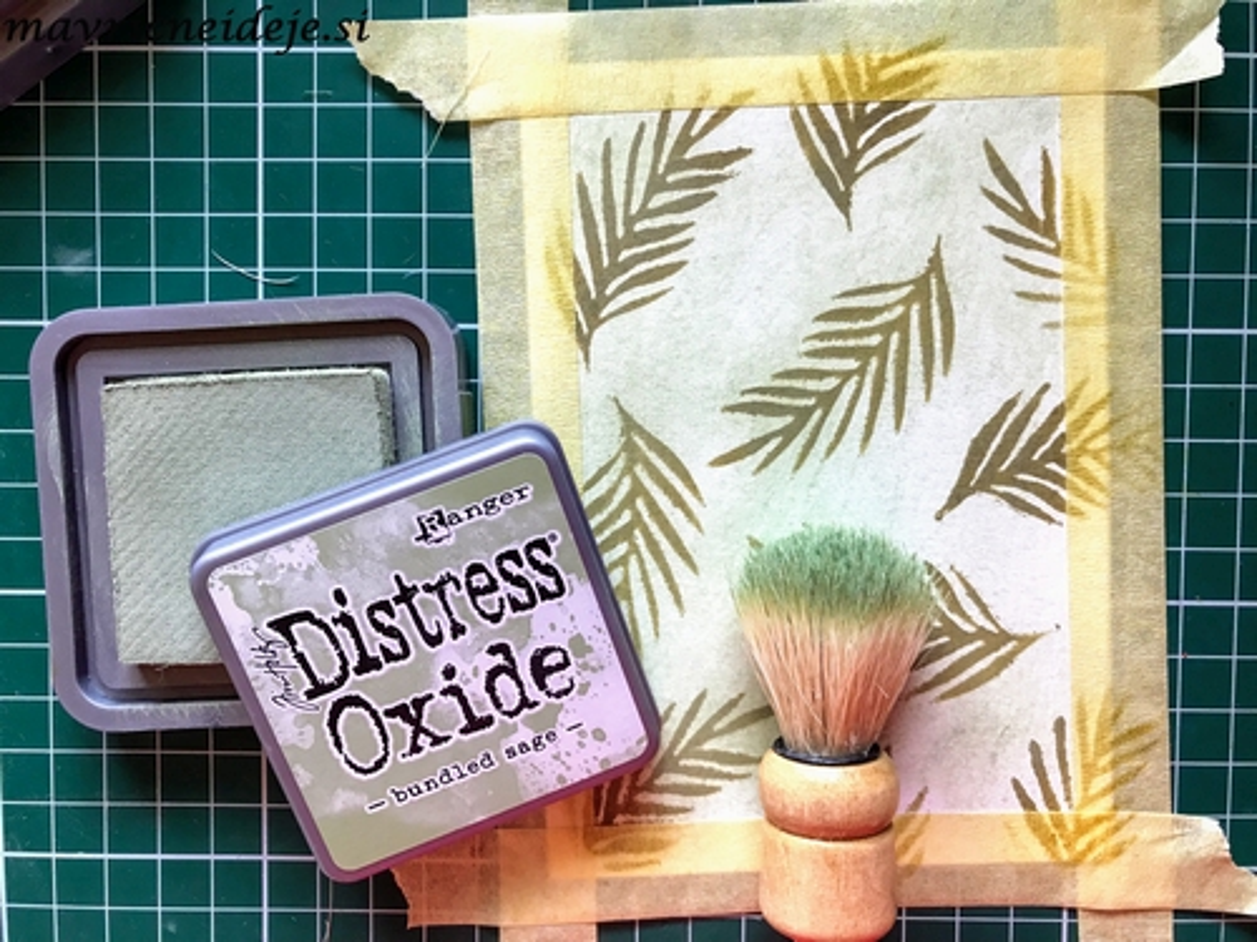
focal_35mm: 28
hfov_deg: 63.4
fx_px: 1017
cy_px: 471
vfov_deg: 49.7
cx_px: 628
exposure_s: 1/33
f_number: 1.8
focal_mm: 3.99
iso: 25
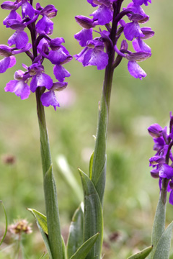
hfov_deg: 6.7
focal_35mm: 204
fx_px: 1470
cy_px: 141
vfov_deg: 10.1
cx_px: 83
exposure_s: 1/250
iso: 200
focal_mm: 105
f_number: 4
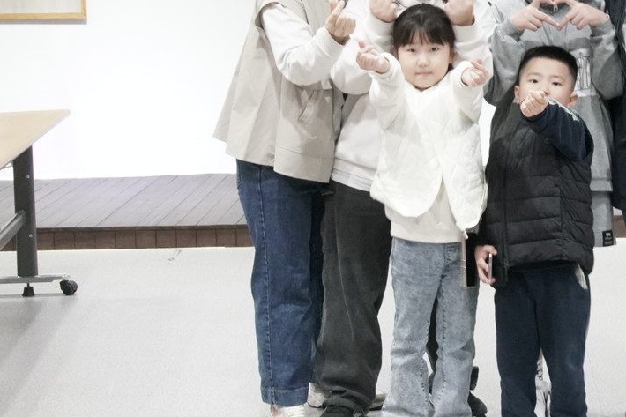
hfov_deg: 21.9
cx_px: 499
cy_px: 77
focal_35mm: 92
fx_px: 1599
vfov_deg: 14.8
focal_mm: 34
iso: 6400
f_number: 16
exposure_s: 1/10
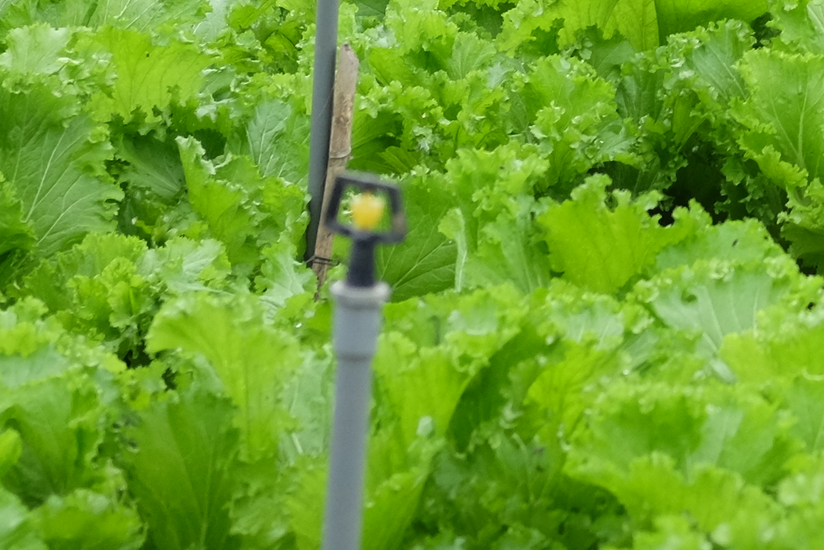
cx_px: 1259
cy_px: -334
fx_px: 5012
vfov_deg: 6.2
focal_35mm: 219
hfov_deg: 9.1
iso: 800
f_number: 2.8
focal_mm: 35
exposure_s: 1/1000
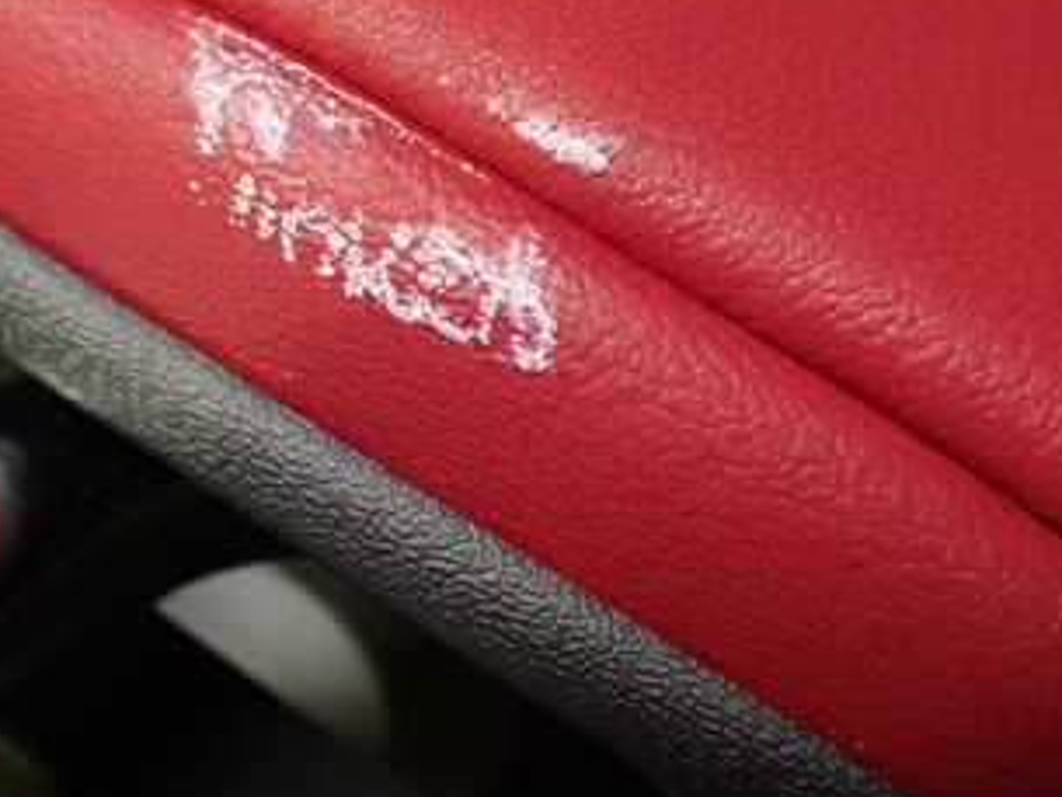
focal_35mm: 59
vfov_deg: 24.8
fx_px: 1811
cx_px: 376
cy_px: 292
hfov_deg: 32.5
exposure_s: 1/60
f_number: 2.3
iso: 800
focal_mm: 5.4
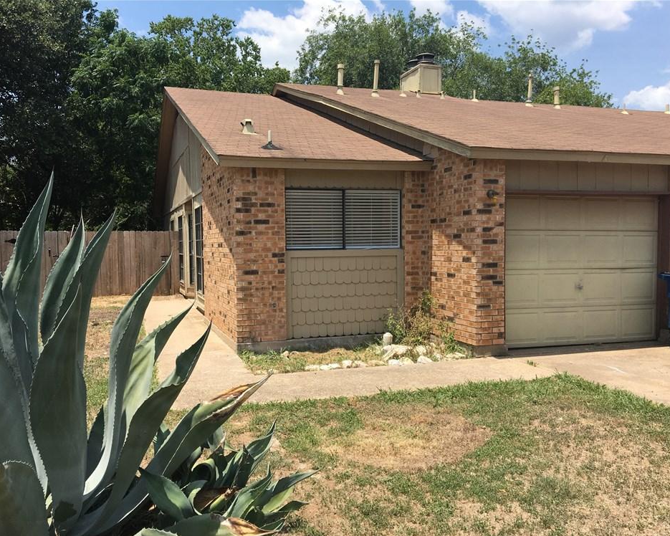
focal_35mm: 31
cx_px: 330
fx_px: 615
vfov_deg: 47.1
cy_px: 274
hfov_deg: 57.2
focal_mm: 4.15
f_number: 2.2
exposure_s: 1/1538
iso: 25
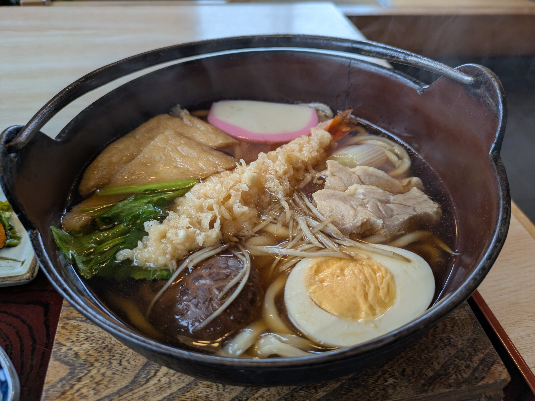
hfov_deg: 69.4
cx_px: 268
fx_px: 387
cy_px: 200
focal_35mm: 25
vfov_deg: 54.9
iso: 68
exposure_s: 1/100
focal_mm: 5.43
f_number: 1.89
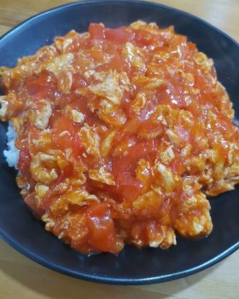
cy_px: 140
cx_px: 122
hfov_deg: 50.0
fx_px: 256
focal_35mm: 29
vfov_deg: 60.4
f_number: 1.8
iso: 320
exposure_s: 1/50
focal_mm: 5.4
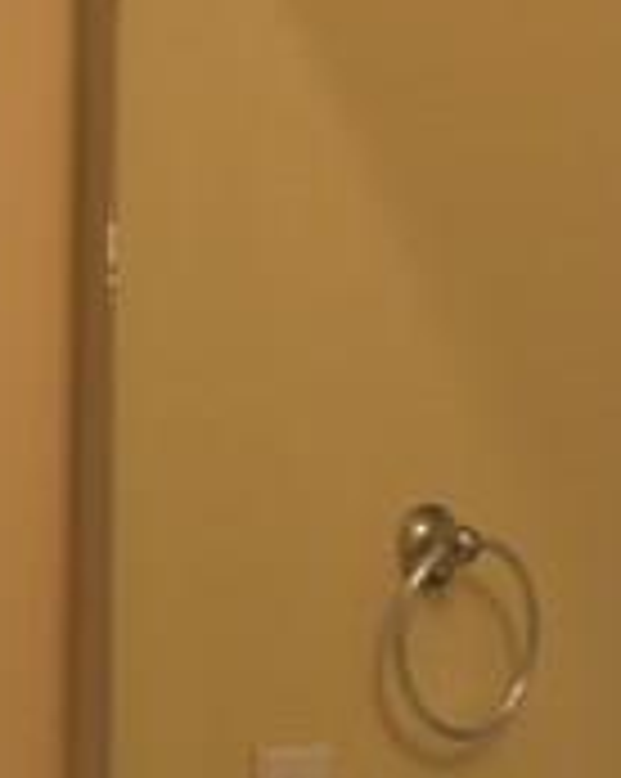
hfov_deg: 10.4
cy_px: 479
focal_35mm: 146
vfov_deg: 13.2
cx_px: 742
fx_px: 3360
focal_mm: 28
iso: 640
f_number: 4.5
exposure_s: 1/60
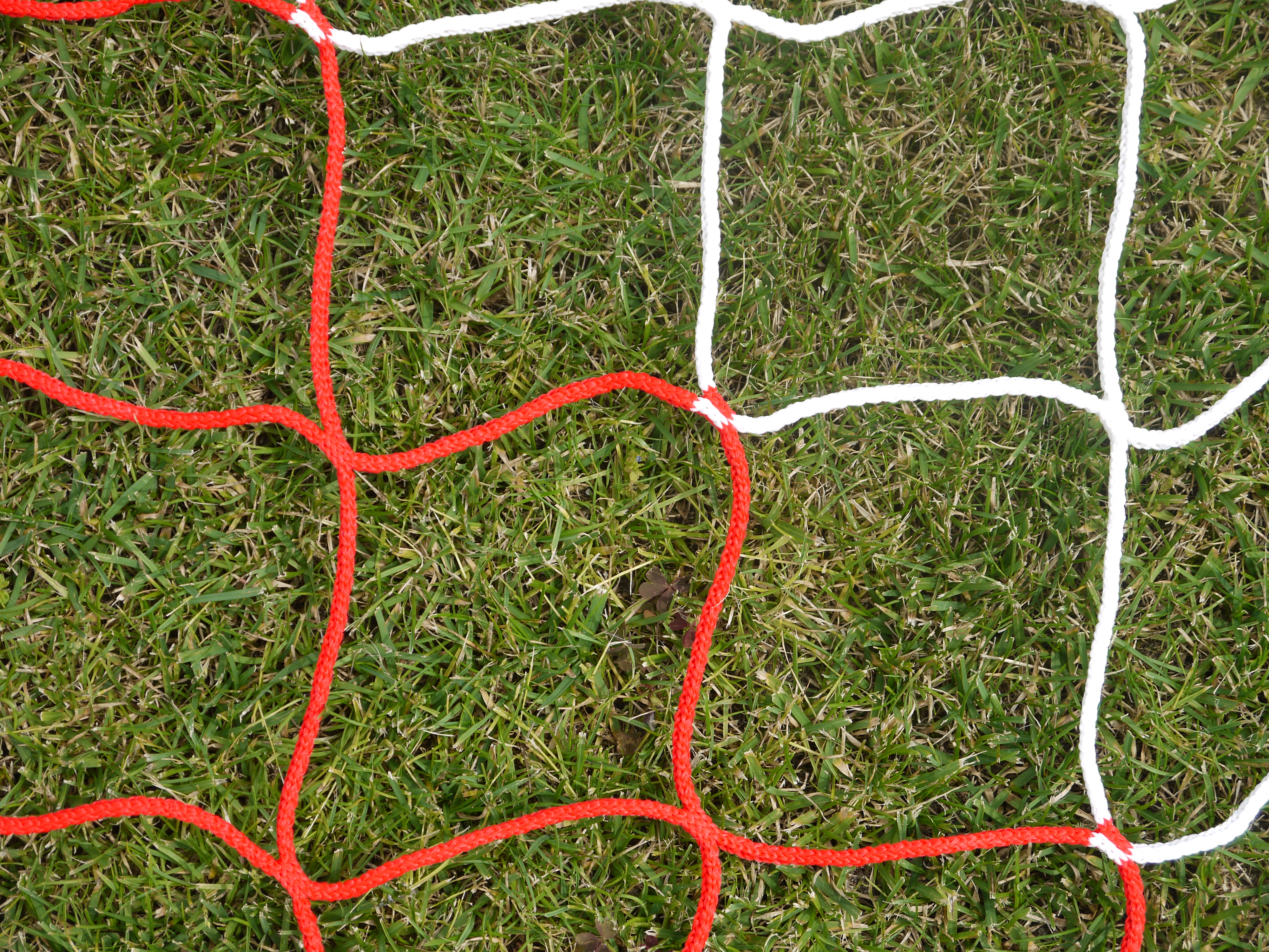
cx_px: 634
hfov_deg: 25.0
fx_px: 2859
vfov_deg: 18.9
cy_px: 476
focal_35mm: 78
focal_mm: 39
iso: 100
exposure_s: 1/200
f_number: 6.3
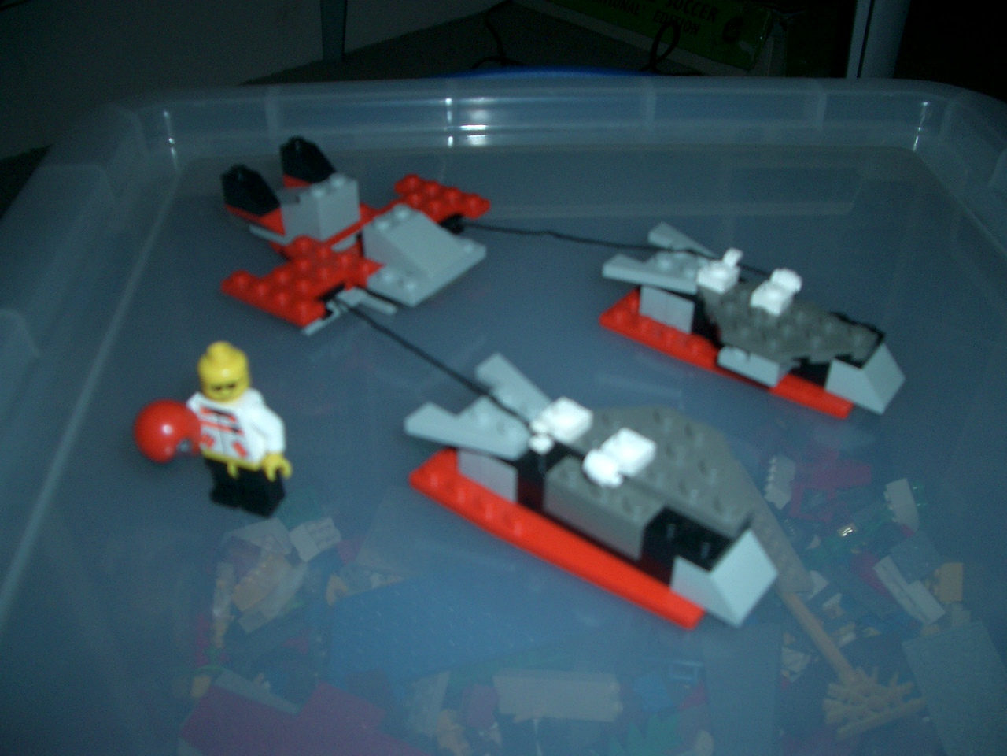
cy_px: 378
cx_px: 504
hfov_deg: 52.6
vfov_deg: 40.7
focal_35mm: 35
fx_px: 1018
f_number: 2.6
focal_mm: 5.8
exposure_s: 1/40
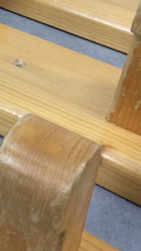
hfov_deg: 12.5
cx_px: -141
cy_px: 36
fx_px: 565
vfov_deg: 24.5
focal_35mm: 85
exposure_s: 1/33
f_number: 2.2
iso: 64
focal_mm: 4.15
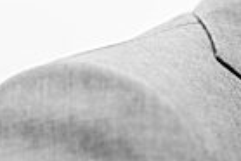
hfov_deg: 6.1
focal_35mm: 338
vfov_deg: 4.0
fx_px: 2265
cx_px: 225
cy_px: 302
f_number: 1.4
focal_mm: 50
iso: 400
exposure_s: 1/640
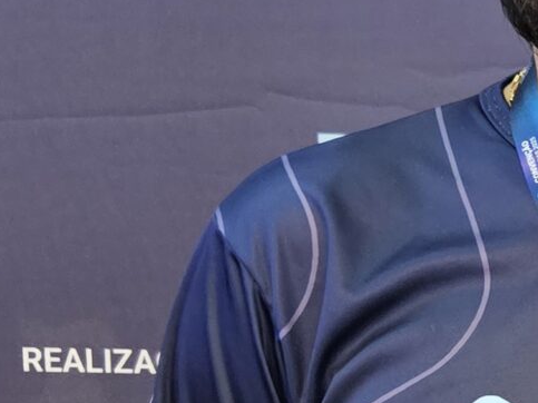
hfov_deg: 14.8
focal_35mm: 122
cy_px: 503
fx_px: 1896
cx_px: 842
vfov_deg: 11.8
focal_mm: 5.4
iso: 500
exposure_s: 1/24
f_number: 1.8
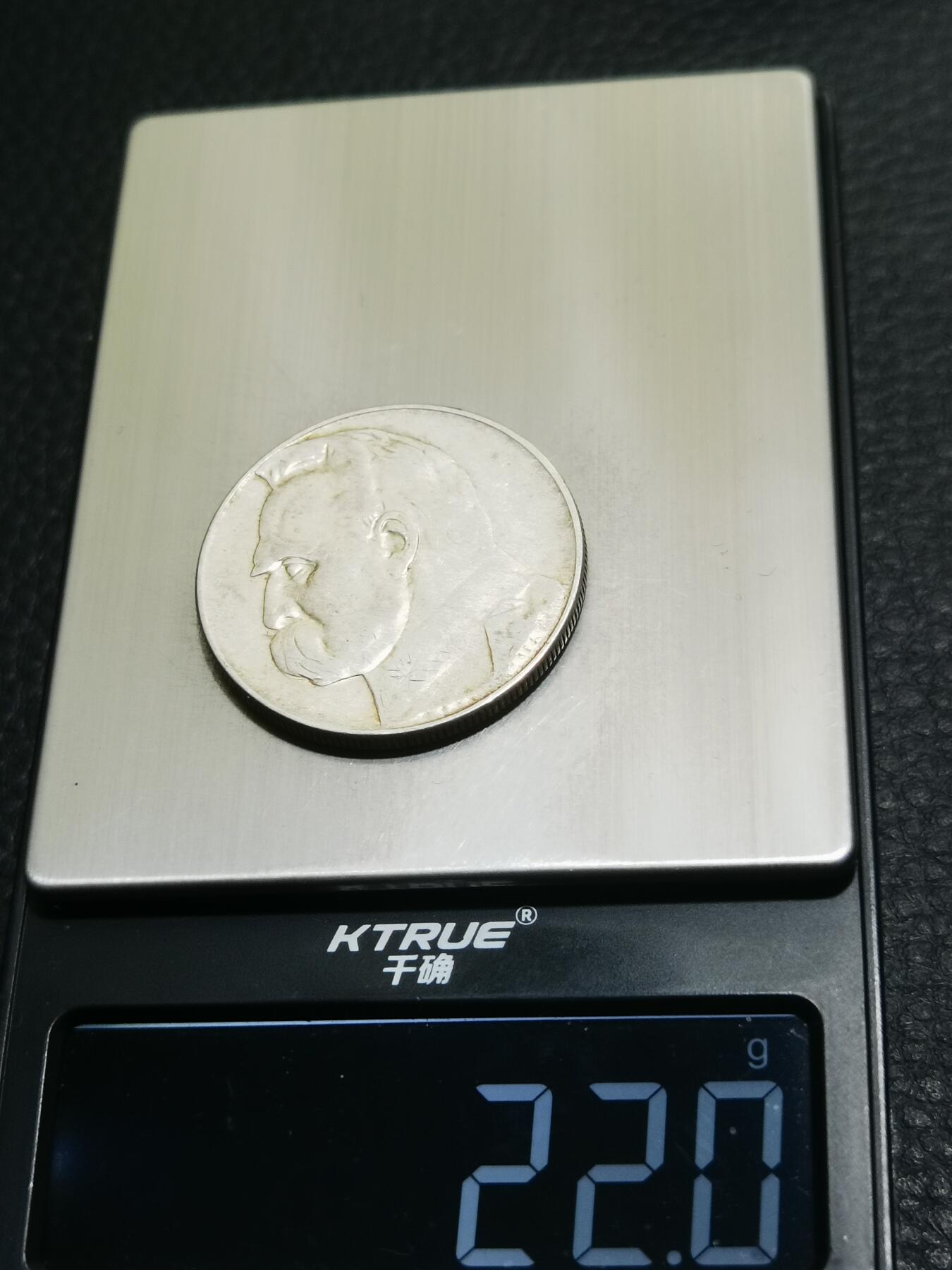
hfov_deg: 26.1
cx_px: 476
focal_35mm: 56
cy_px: 635
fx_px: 2053
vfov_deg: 34.3
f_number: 1.9
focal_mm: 6.67
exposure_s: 1/100
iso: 80
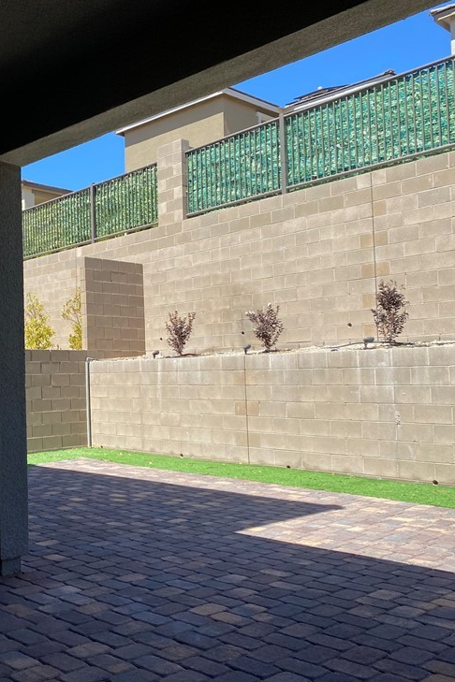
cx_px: 63
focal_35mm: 38
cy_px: 330
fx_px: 720
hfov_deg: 33.5
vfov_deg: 50.7
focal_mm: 4.25
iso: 32
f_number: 1.8
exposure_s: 1/1346
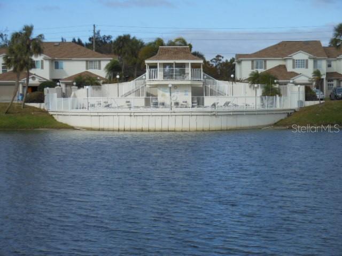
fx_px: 860
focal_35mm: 87
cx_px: 171
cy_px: 128
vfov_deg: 17.0
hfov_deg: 22.5
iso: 80
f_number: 4.6
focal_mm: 15.5
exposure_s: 1/800
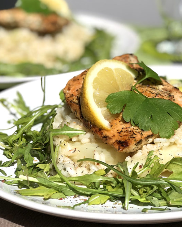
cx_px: 122
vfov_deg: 22.1
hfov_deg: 17.8
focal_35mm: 86
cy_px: 73
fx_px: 579
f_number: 2.8
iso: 20
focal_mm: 6.6
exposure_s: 1/1621
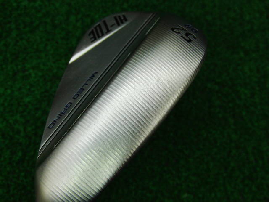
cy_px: 101
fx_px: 288
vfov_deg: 38.7
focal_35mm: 37
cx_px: 134
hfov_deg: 50.1
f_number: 3.6
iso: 200
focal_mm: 6.42
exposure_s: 1/80
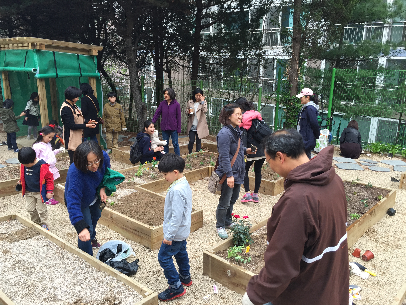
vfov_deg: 48.2
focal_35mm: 29
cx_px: 203
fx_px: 340
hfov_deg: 61.7
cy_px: 152
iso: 40
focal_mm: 4.15
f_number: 2.2
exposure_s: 1/120
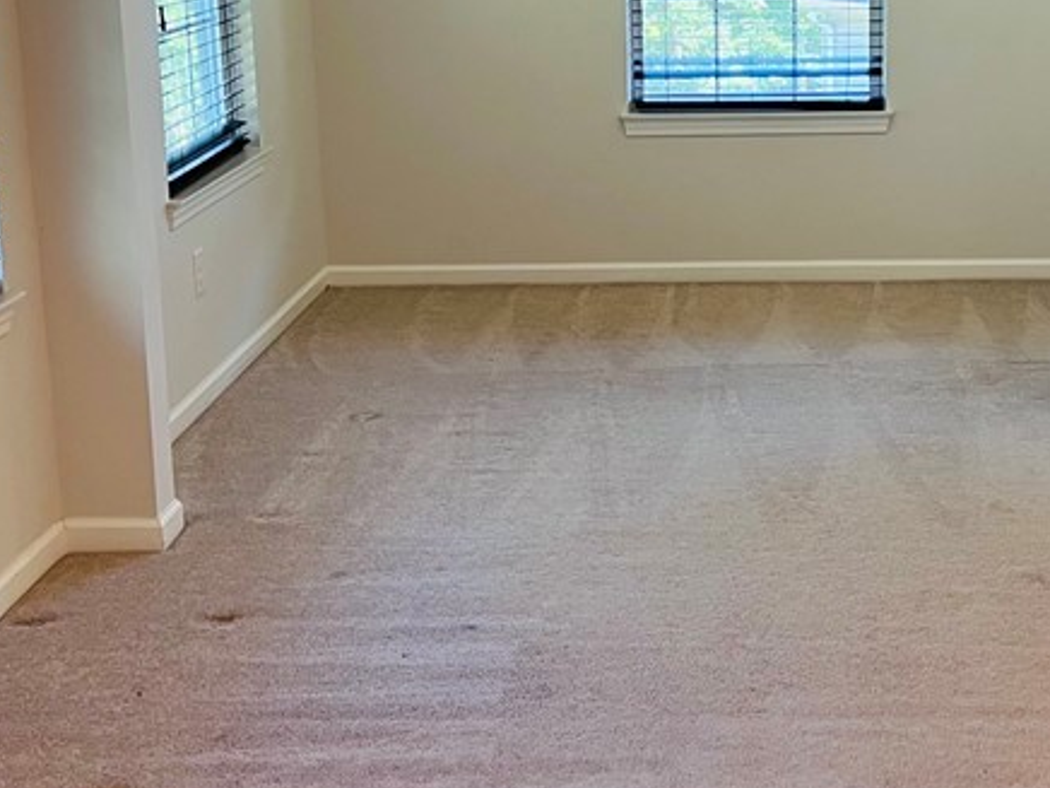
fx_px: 1850
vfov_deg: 23.9
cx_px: 703
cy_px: 246
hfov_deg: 31.4
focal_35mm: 61
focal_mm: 5.7
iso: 100
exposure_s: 1/60
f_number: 1.5
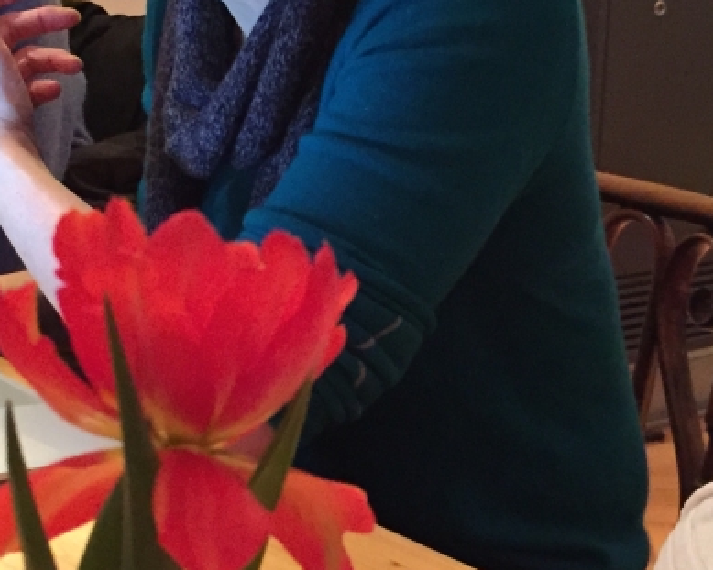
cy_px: 146
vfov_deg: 18.4
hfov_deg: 23.0
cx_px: 368
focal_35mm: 83
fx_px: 1751
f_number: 2.2
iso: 400
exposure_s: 1/17
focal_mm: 4.15
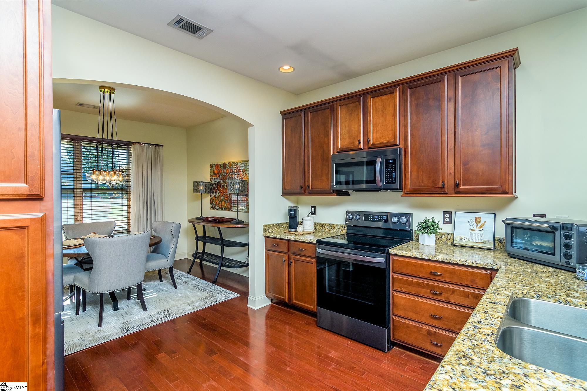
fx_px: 261
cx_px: 294
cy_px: 196
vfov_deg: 73.7
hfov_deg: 96.7
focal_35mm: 16
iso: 320
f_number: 7.1
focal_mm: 11
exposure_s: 1/100
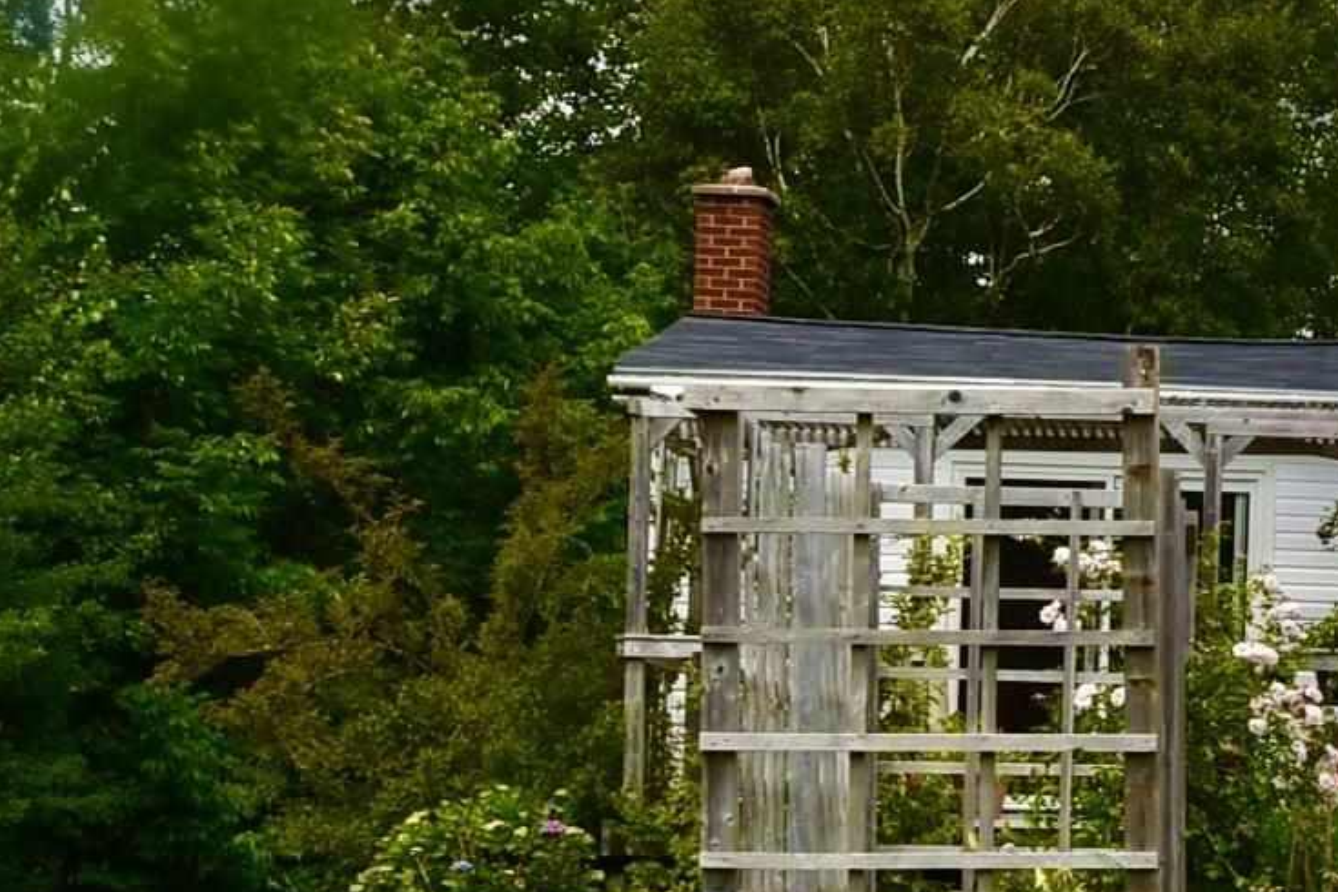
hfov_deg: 16.5
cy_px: 492
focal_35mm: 110
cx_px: 2164
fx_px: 4088
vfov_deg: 12.5
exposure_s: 1/200
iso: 100
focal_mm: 18
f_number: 9
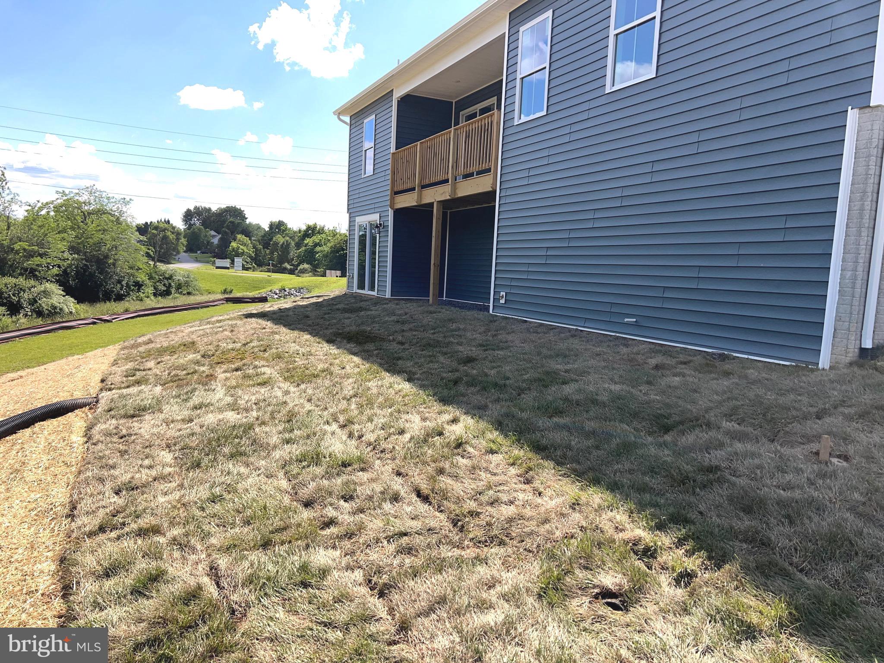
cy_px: 332
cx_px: 442
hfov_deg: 67.3
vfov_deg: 53.1
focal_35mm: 26
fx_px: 664
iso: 40
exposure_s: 1/3257
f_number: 1.5
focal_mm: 5.7
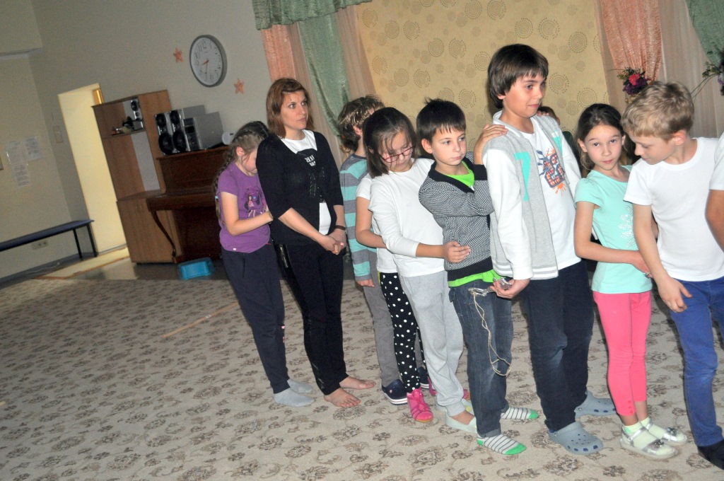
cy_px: 240
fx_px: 783
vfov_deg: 34.1
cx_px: 362
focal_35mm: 39
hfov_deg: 49.6
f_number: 4.2
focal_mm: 26
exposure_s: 1/60
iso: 800
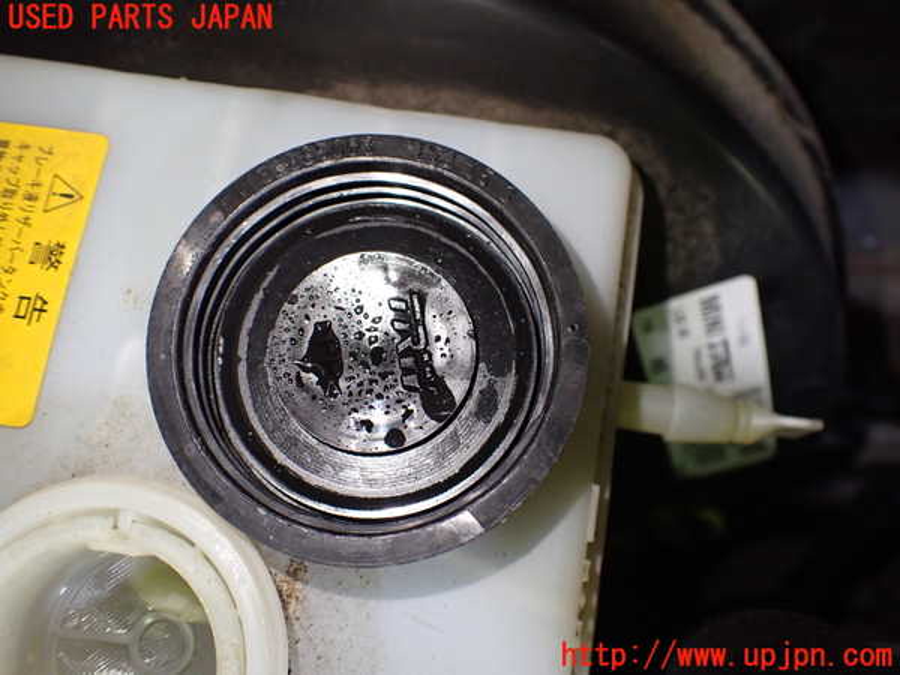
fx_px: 780
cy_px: 338
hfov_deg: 60.0
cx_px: 450
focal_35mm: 30
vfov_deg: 46.8
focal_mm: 5.4
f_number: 2.3
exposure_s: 1/125
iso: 500
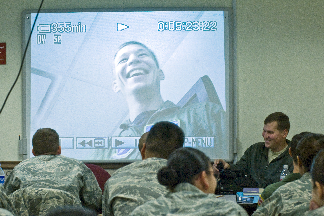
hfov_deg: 22.4
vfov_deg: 15.0
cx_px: 144
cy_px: 105
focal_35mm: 91
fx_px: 818
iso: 6400
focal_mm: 80
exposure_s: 1/250
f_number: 7.1
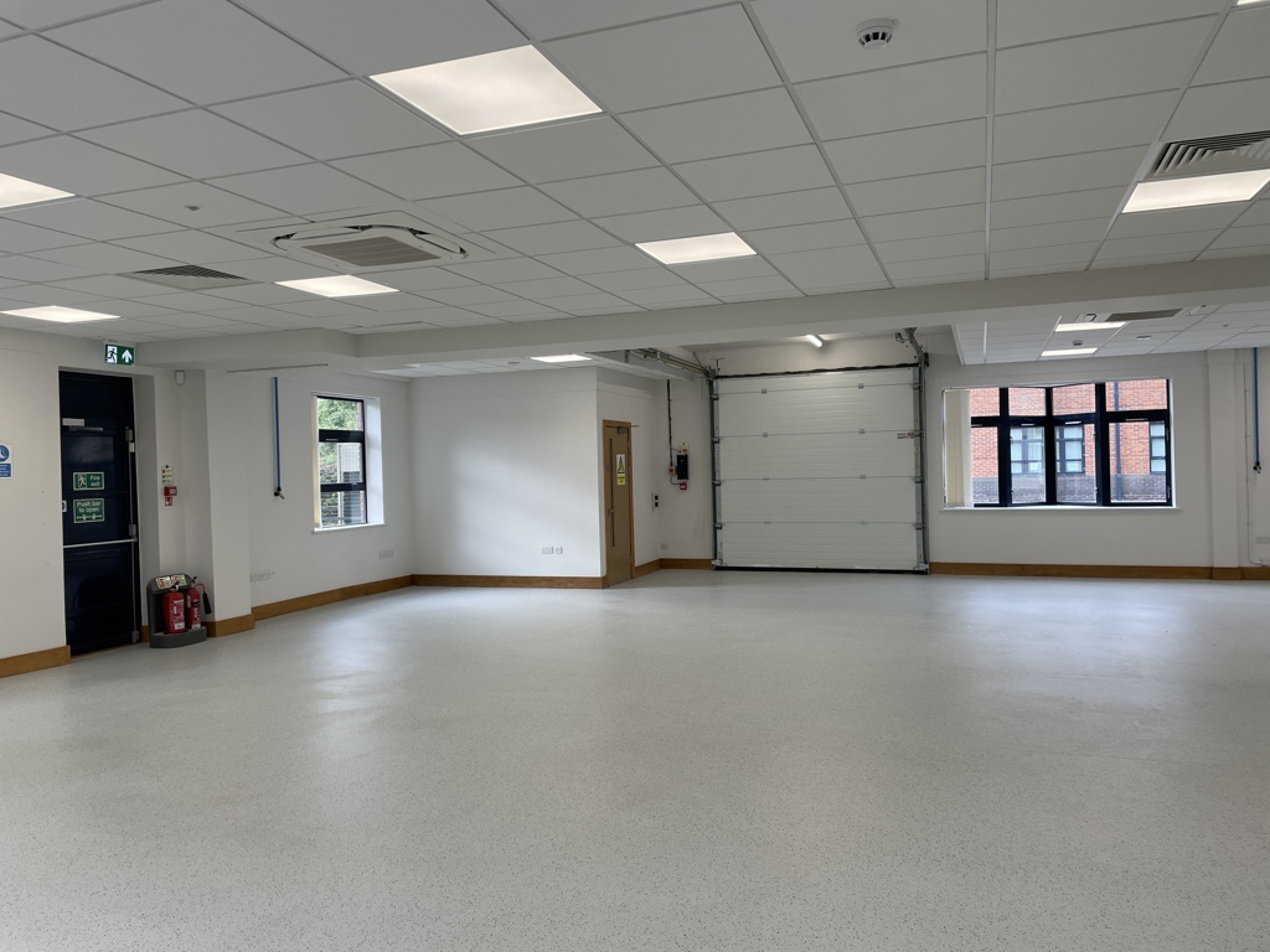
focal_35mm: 26
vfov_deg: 53.1
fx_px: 954
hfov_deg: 67.3
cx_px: 635
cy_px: 476
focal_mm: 4.2
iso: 32
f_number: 1.6
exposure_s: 1/227
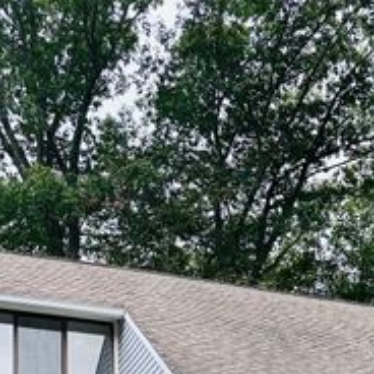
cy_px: 564
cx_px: 368
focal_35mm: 77
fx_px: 941
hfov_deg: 21.7
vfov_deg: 19.5
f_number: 1.78
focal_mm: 6.86
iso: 80
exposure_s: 1/435
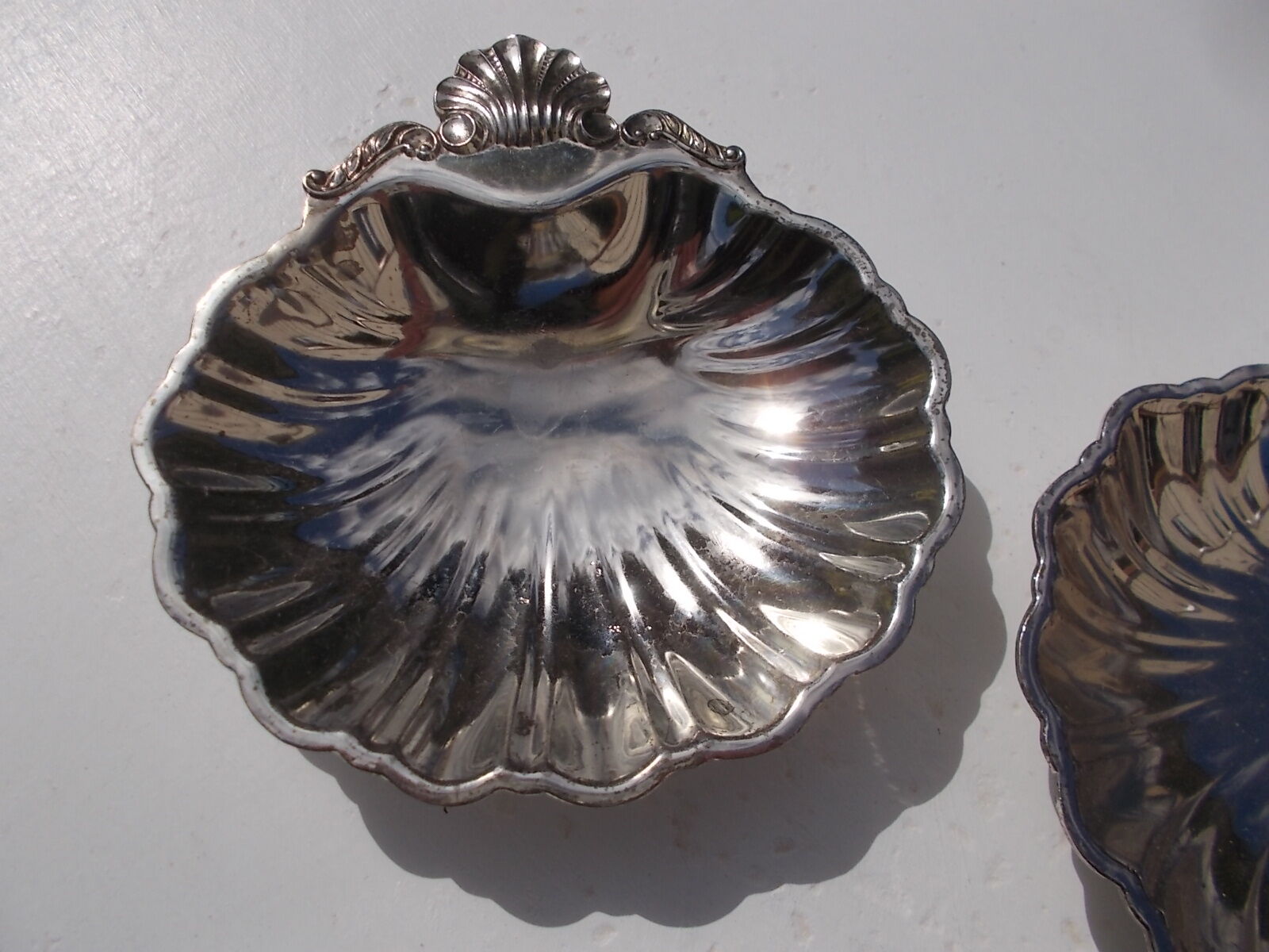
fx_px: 953
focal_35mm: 26
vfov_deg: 53.1
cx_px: 634
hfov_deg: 67.3
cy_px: 476
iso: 80
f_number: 8
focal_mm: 4.6
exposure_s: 1/800
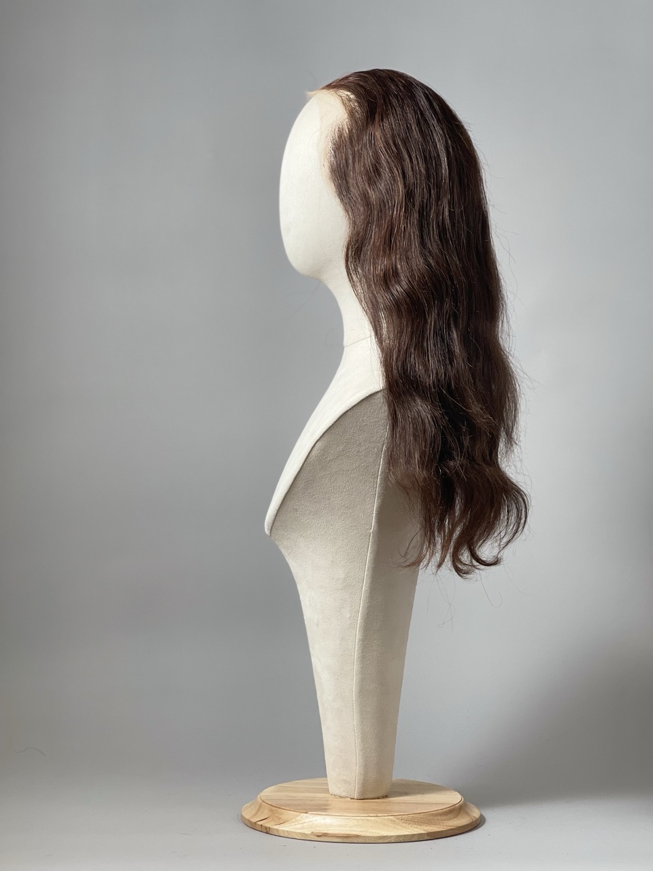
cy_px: 436
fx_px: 1610
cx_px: 326
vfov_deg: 30.3
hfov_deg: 22.9
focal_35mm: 64
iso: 50
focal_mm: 7.5
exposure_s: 1/100
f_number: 2.2
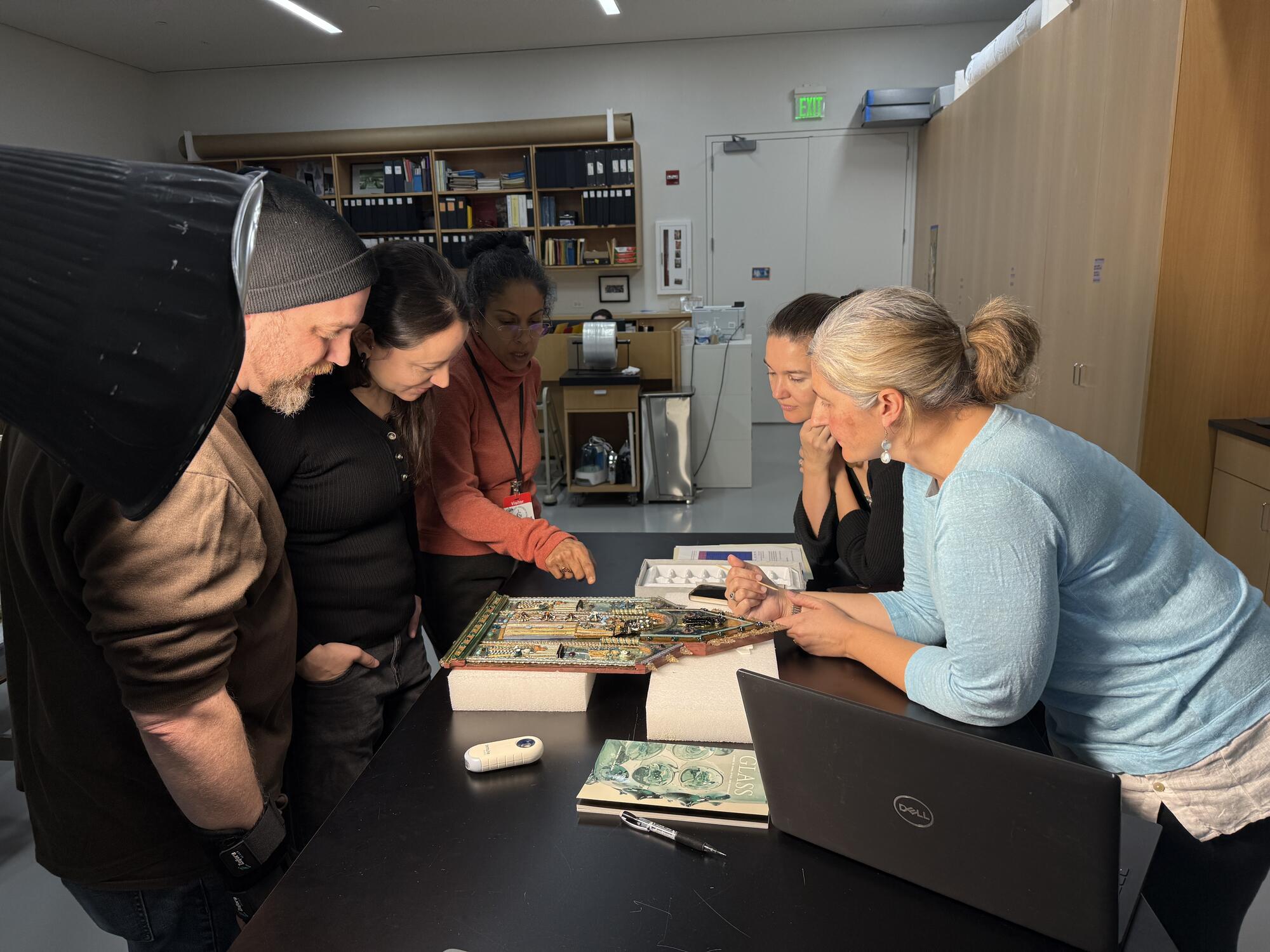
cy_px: 476
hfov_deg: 71.6
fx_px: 881
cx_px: 635
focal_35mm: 24
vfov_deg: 56.8
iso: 80
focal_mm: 6.76
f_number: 1.78
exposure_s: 1/120
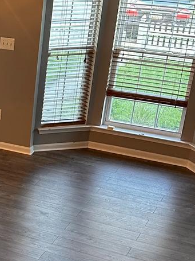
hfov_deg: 16.8
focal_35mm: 81
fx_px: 609
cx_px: -85
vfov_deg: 24.0
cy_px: 185
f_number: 1.78
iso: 250
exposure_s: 1/60
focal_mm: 6.86
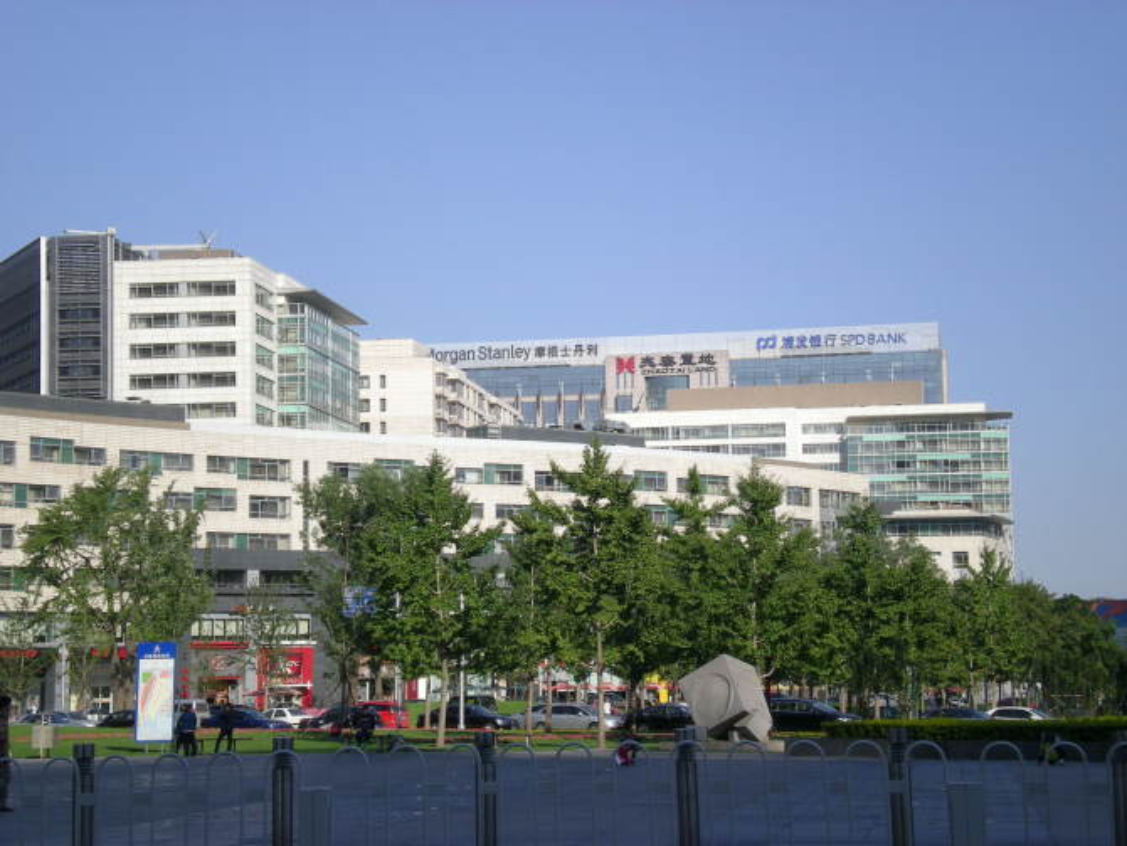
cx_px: 564
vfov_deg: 19.9
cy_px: 423
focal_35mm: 74
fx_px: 2410
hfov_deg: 26.3
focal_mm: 12.3
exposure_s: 1/186
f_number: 6.5
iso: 50
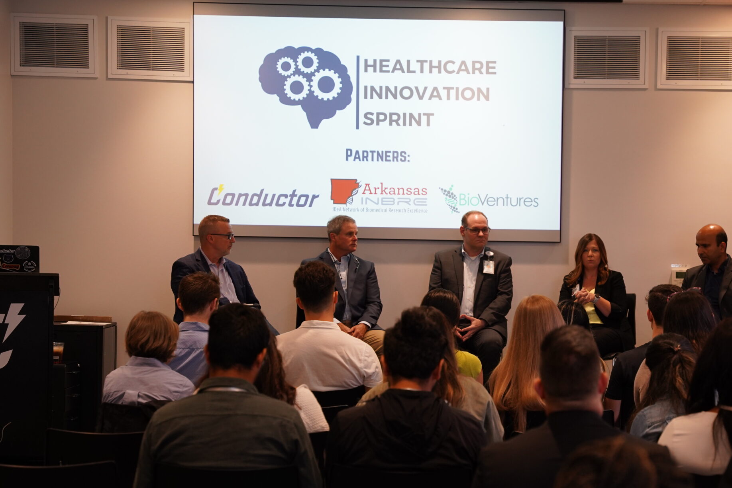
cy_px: 313
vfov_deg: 14.8
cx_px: 498
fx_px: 1879
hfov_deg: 21.9
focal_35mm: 92
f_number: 4
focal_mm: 66.3
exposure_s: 1/160
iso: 1250
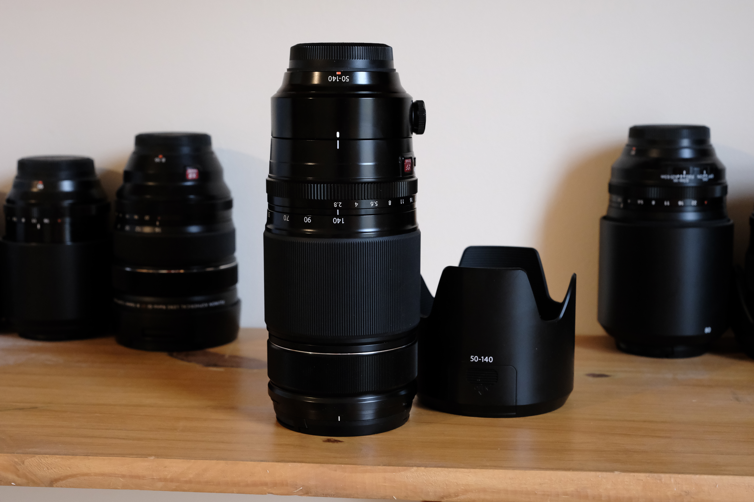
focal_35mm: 50
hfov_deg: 39.6
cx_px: 377
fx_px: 1047
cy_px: 251
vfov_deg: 27.0
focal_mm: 33
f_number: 5.6
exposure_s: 1/20
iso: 3200
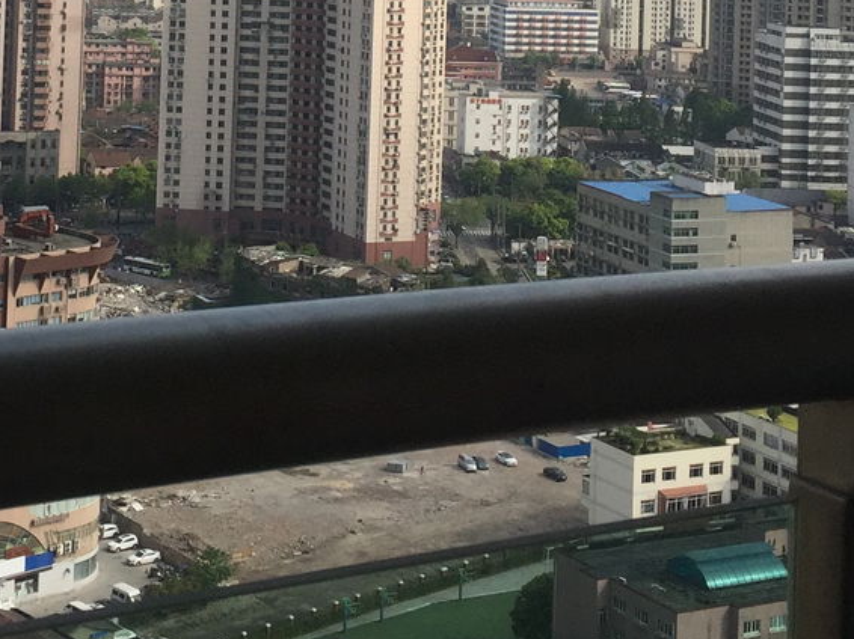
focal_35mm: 82
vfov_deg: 17.0
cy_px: -176
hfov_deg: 23.6
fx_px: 2022
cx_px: 229
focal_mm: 4.15
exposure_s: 1/3597
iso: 32
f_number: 2.2
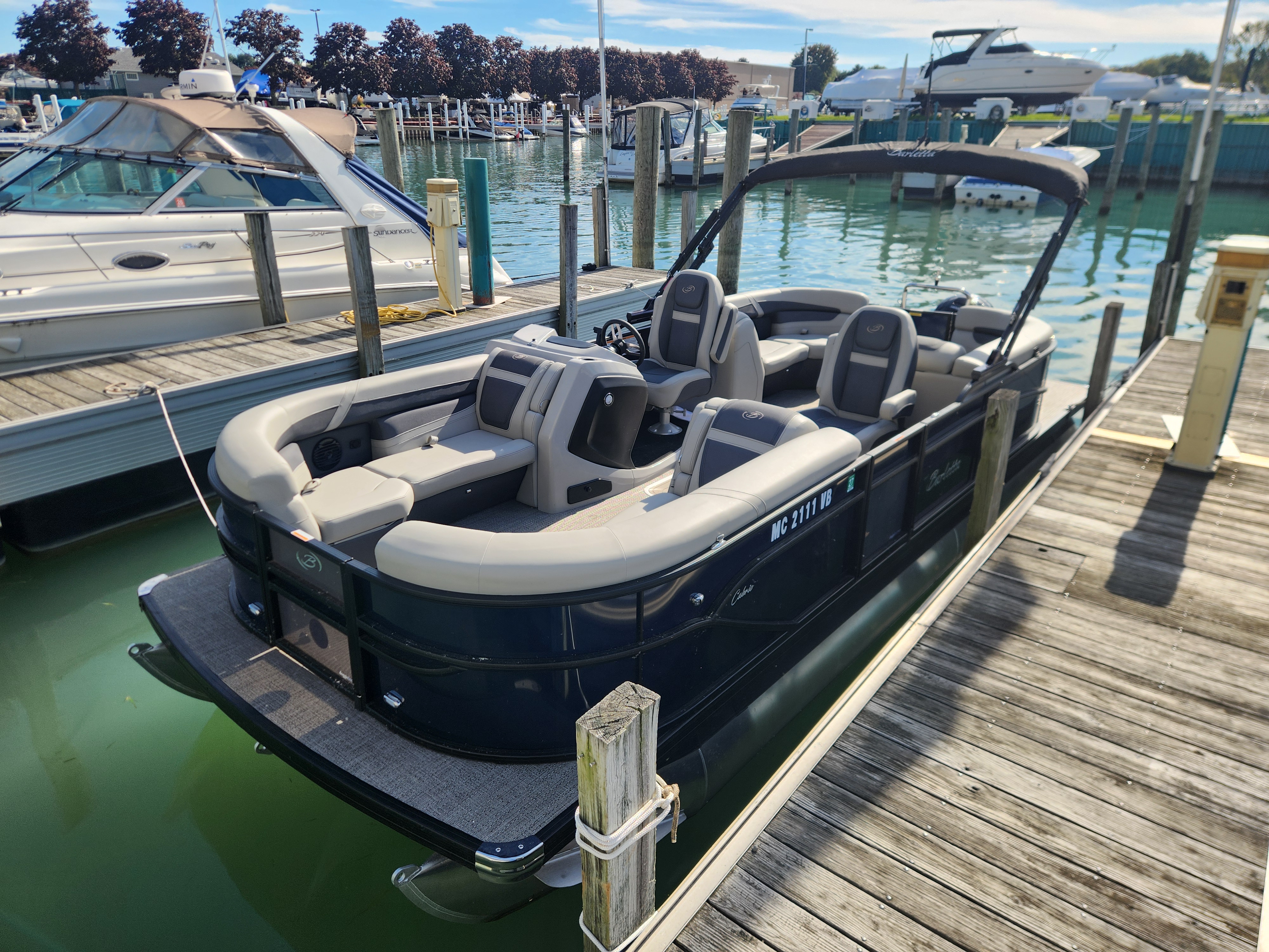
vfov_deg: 58.9
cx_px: 634
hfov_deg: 73.9
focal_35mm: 23
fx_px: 843
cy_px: 476
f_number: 1.8
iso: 20
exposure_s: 1/1269
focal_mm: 5.4
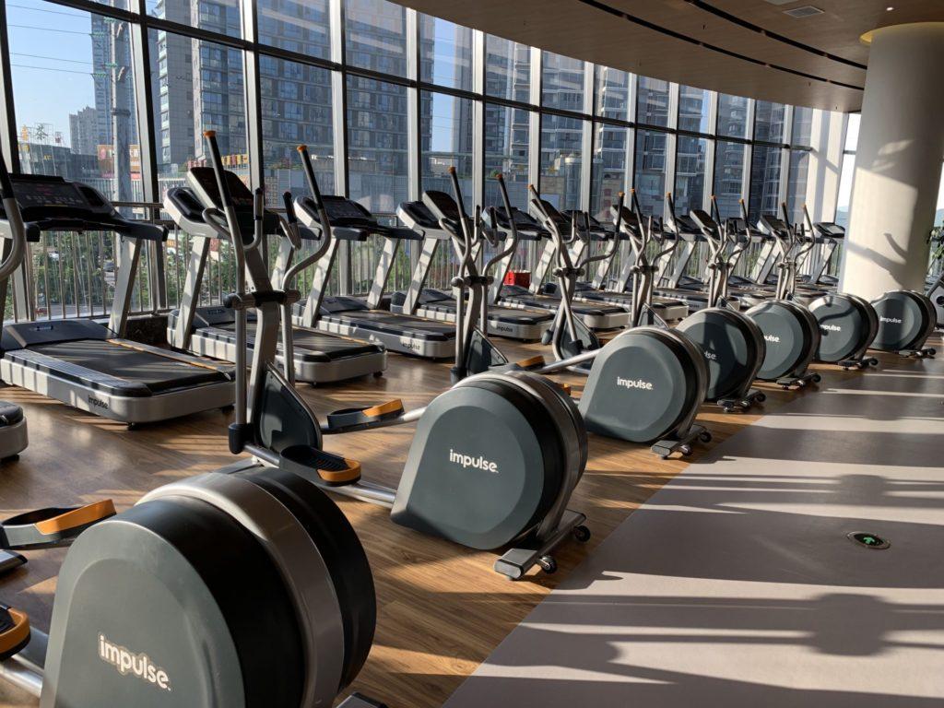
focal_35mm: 26
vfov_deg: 53.1
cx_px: 472
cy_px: 354
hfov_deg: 67.3
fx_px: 709
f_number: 1.8
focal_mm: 4.25
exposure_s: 1/174
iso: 25
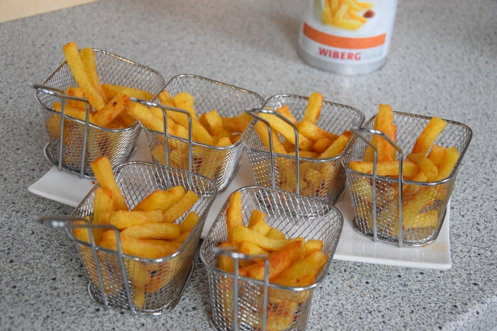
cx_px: 248
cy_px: 166
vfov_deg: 21.6
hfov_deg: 31.9
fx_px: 870
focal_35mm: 63
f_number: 4.8
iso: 3200
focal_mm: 42
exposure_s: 1/30
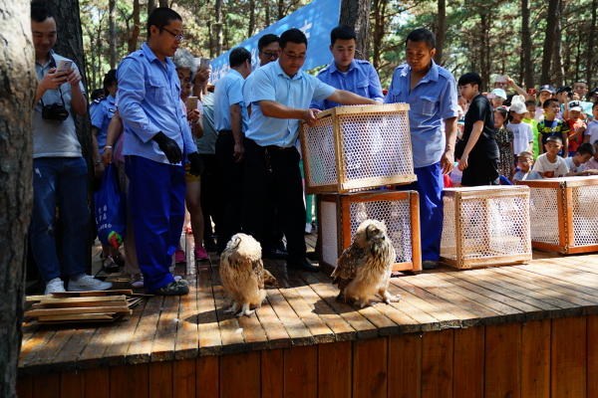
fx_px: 532
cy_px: 199
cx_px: 299
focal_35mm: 32
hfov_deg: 58.7
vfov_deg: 41.1
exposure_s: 1/500
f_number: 2.8
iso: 320
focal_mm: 32
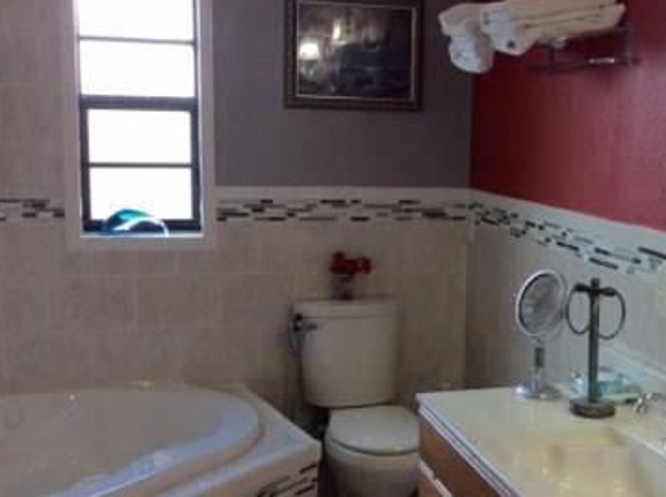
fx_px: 1095
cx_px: 436
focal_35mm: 57
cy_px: 258
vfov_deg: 25.6
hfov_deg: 33.6
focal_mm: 3.3
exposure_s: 1/24
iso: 64
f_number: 2.4
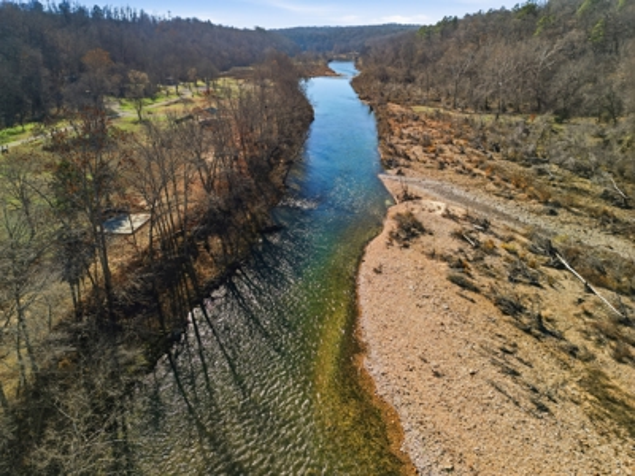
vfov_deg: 56.8
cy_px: 238
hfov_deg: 71.6
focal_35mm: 24
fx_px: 440
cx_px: 318
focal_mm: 6.7
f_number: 1.7
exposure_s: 1/800
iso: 100
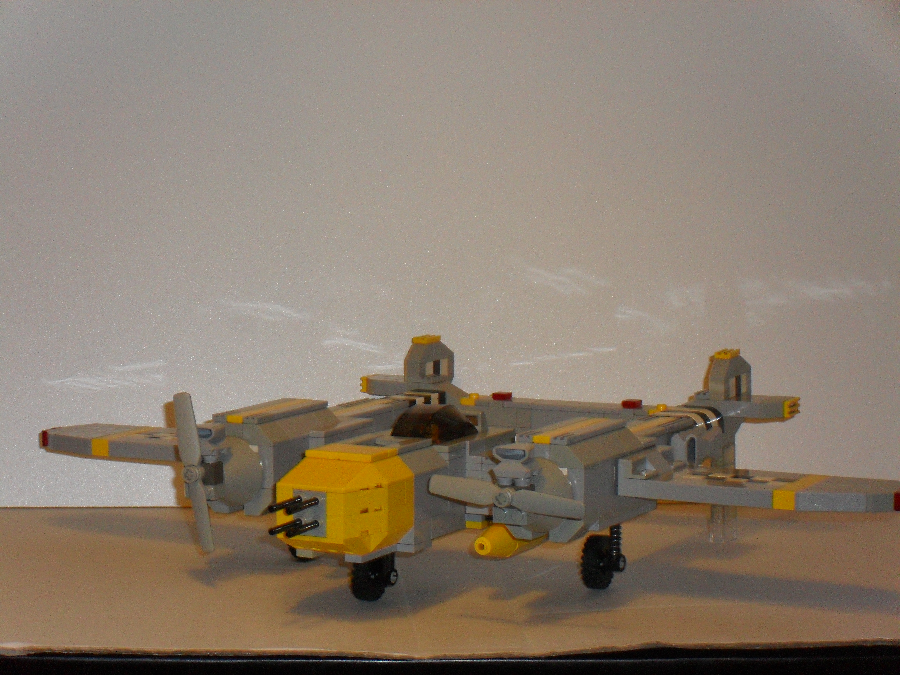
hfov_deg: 18.7
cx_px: 450
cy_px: 338
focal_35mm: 105
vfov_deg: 14.1
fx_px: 2730
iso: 200
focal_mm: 18.9
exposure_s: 1/60
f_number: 5.8
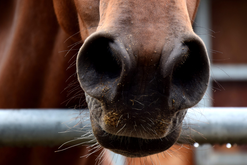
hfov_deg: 11.8
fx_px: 1198
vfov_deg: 7.9
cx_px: 135
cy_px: 84
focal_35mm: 175
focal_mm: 105
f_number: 7.1
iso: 400
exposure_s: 1/50
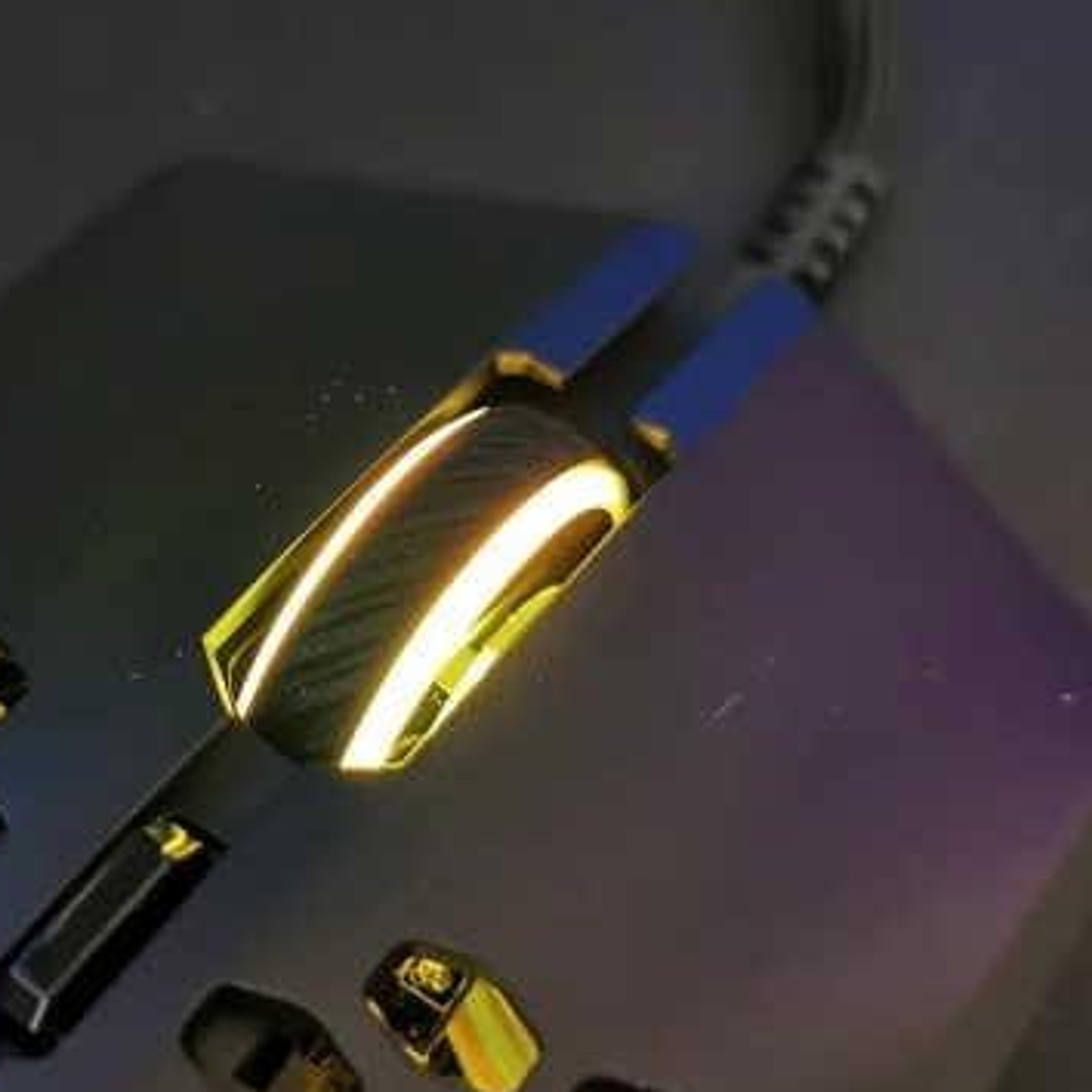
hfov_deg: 31.2
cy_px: 620
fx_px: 1927
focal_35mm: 54
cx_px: 305
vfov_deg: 31.6
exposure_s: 1/33.3
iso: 1000
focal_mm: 5.56
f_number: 1.6
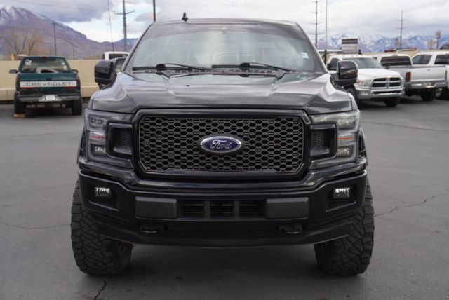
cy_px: 150
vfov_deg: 33.1
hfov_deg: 47.9
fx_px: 506
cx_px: 224
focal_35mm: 40
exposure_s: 1/125
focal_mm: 27
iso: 100
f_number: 6.3
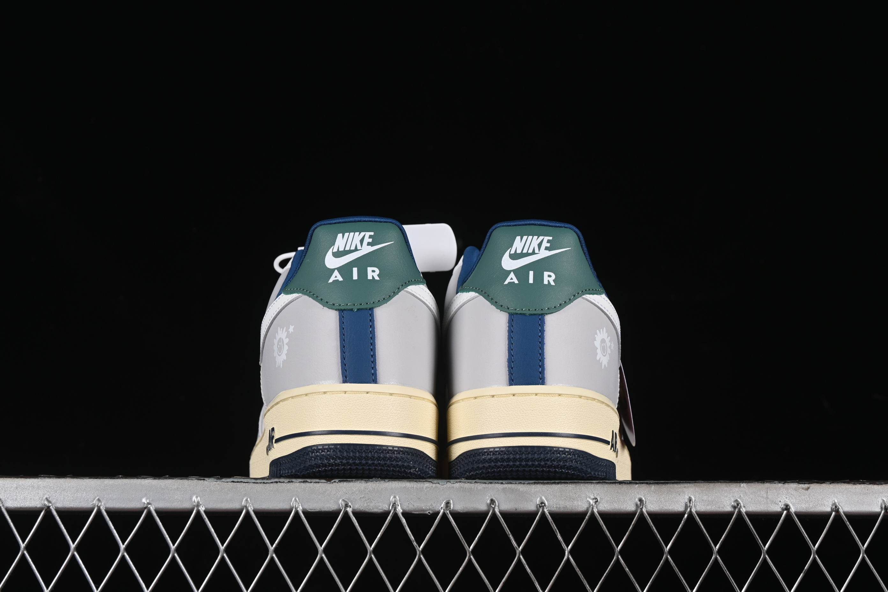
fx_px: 1850
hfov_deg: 27.0
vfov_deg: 18.2
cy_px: 296
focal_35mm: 75
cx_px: 444
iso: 160
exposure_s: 1/80
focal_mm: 50
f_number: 8
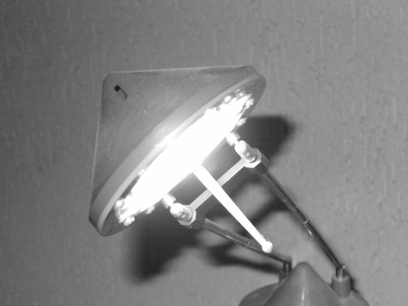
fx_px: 813
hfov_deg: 28.2
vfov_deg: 21.3
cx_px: 204
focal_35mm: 69
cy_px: 153
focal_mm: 11.4
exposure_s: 1/30
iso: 400
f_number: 3.2
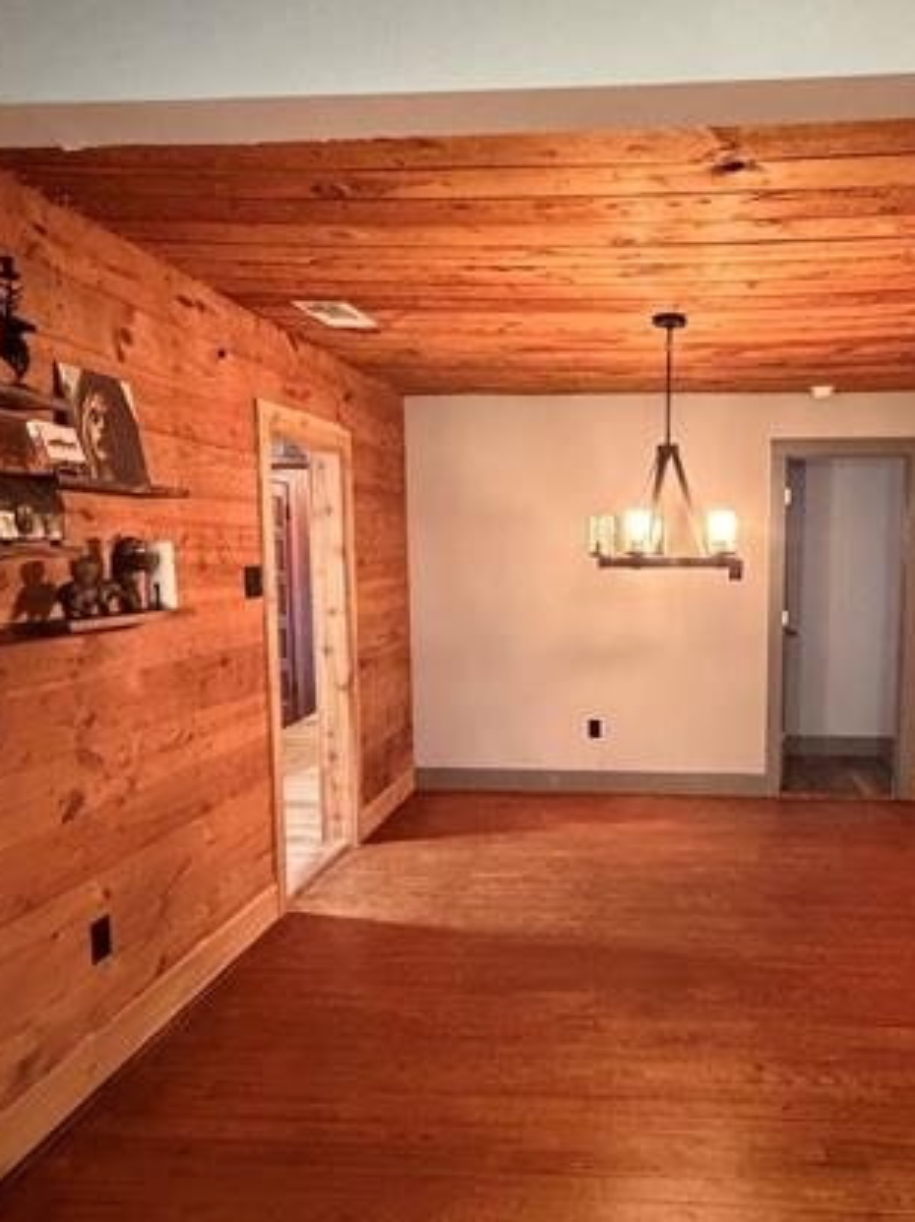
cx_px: 593
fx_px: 917
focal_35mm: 26
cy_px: 658
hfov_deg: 52.2
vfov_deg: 67.2
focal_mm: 2.22
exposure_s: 1/40
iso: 1250
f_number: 2.2
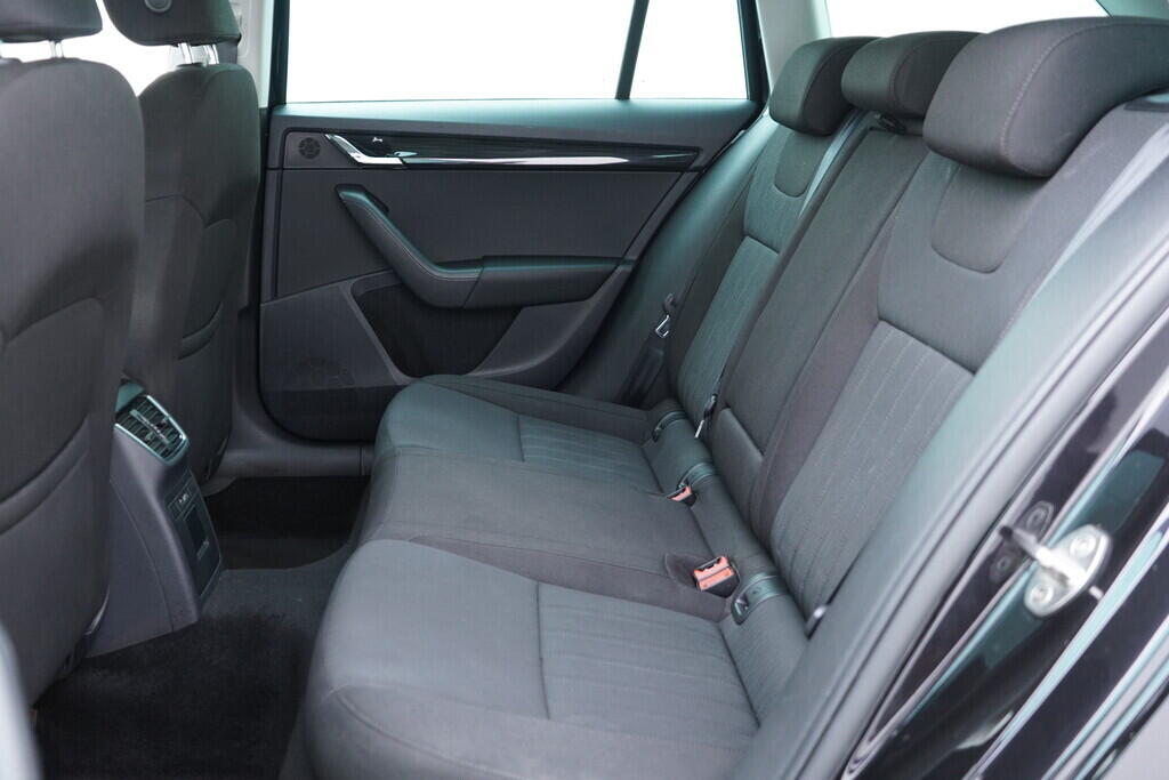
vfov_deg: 36.9
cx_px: 584
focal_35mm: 36
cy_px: 390
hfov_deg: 53.1
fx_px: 1169
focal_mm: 24
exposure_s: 1/40
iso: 800
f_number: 2.8
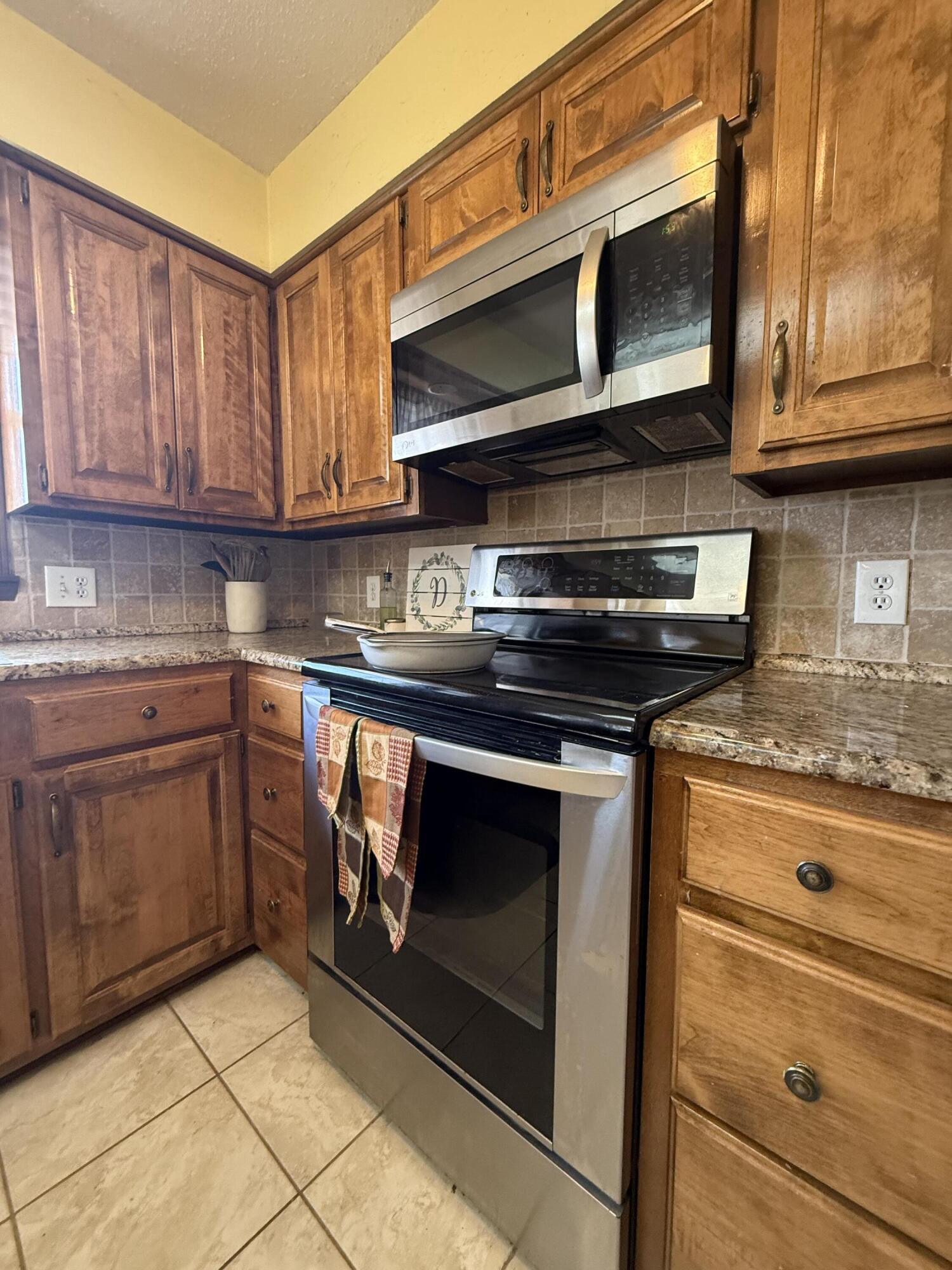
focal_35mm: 14
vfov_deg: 102.1
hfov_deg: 85.7
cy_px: 635
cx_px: 476
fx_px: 513
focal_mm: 2.22
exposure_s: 1/60
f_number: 2.2
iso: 320
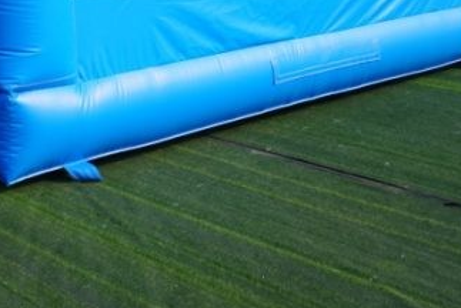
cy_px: -159
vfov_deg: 16.4
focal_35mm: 76
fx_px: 974
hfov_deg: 25.9
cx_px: 64
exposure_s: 1/200
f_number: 10
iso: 100
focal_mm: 16
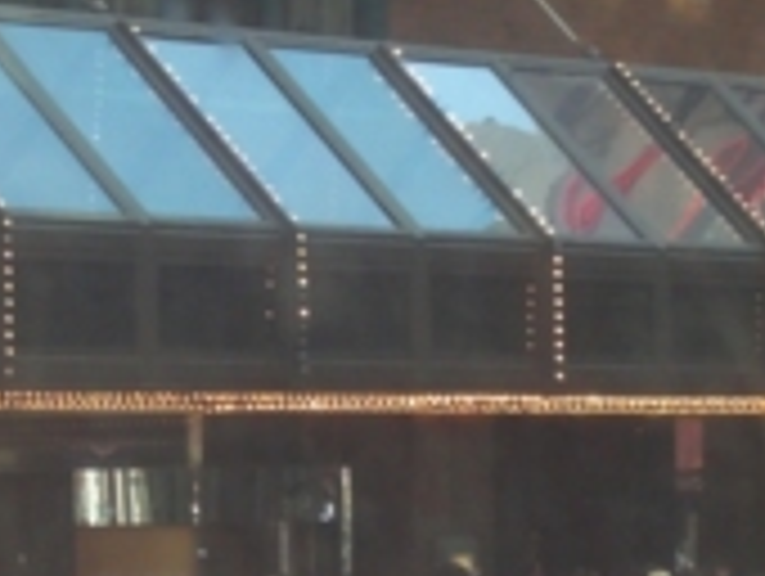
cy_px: 603
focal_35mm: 241
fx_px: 5334
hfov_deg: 8.2
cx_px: 99
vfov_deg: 6.2
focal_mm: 18.9
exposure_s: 1/30
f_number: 5.4
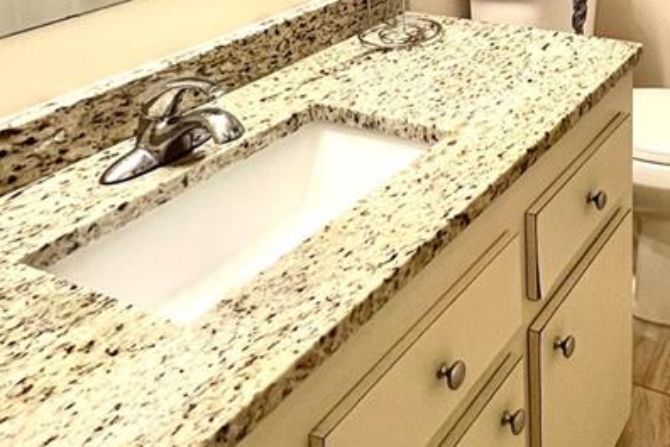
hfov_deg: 42.8
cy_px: -134
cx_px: 623
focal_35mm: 41
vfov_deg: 27.3
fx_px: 763
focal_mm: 1.57
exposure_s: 1/120
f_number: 1.8
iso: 250
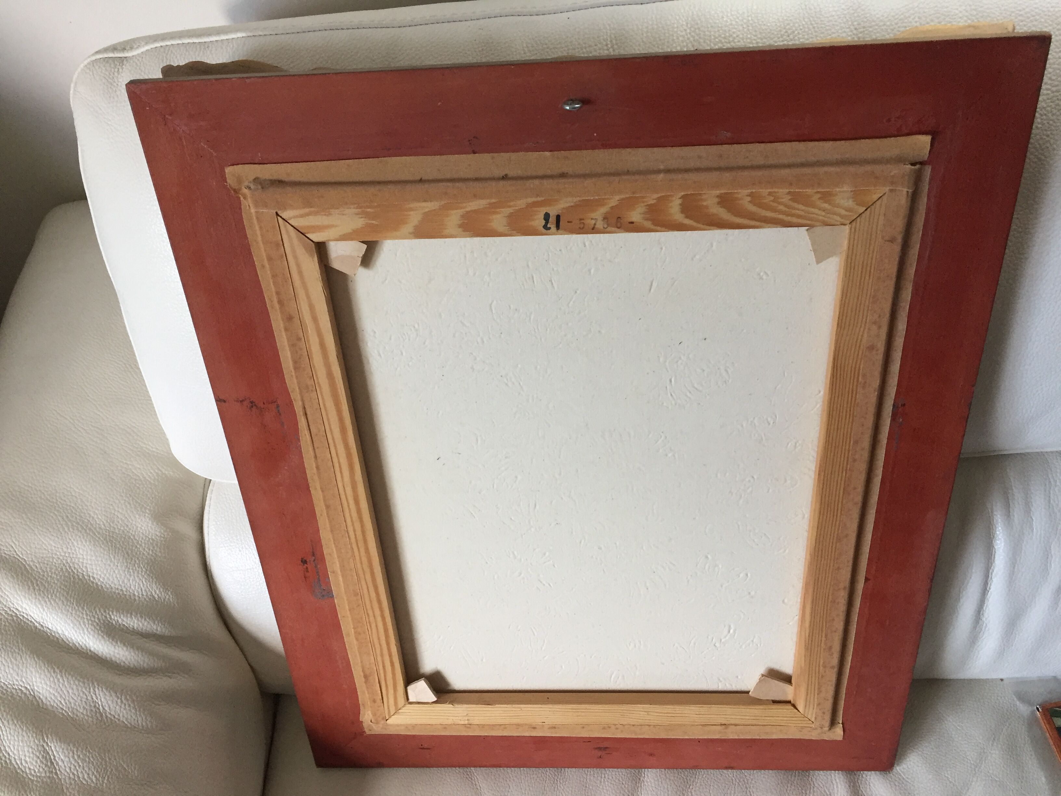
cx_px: 530
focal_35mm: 29
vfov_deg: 48.2
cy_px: 398
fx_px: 889
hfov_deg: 61.7
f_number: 2.2
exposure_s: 1/33
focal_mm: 4.15
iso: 80
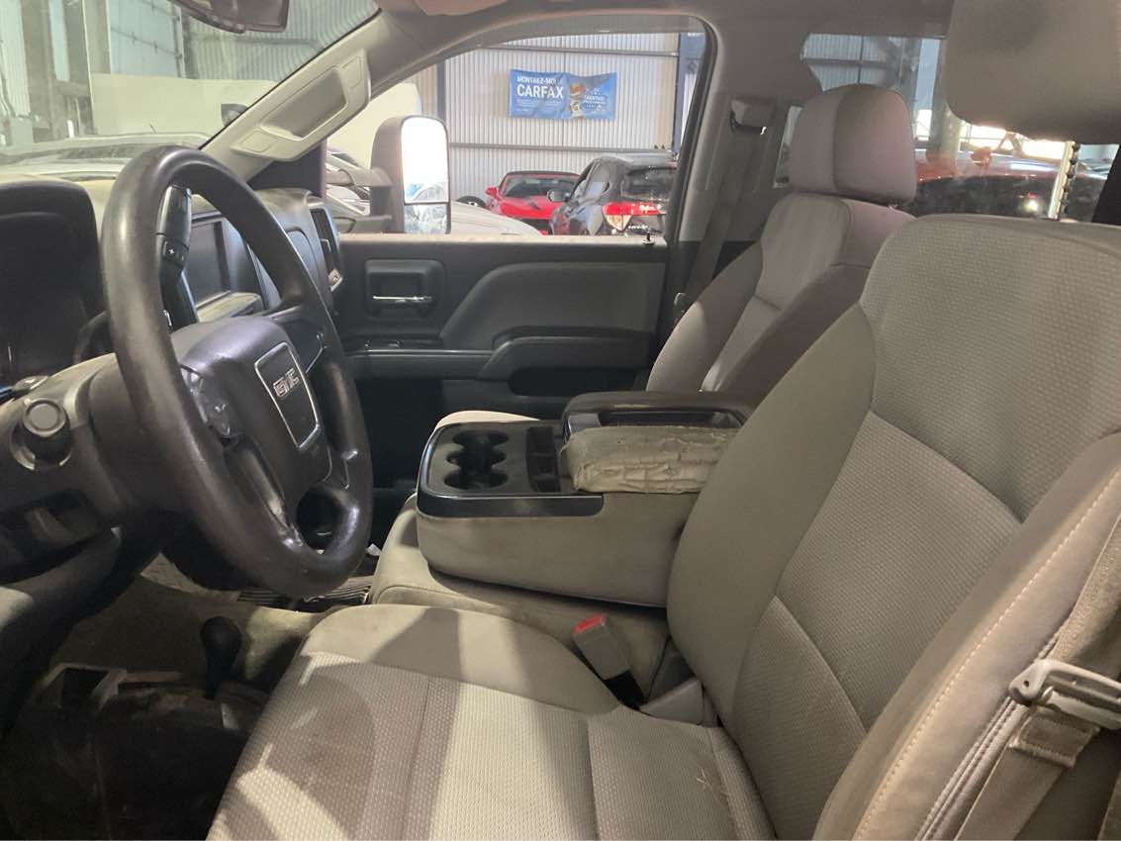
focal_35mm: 29
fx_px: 939
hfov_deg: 61.7
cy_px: 420
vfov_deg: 48.2
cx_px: 560
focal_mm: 3
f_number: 1.8
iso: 250
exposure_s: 1/40
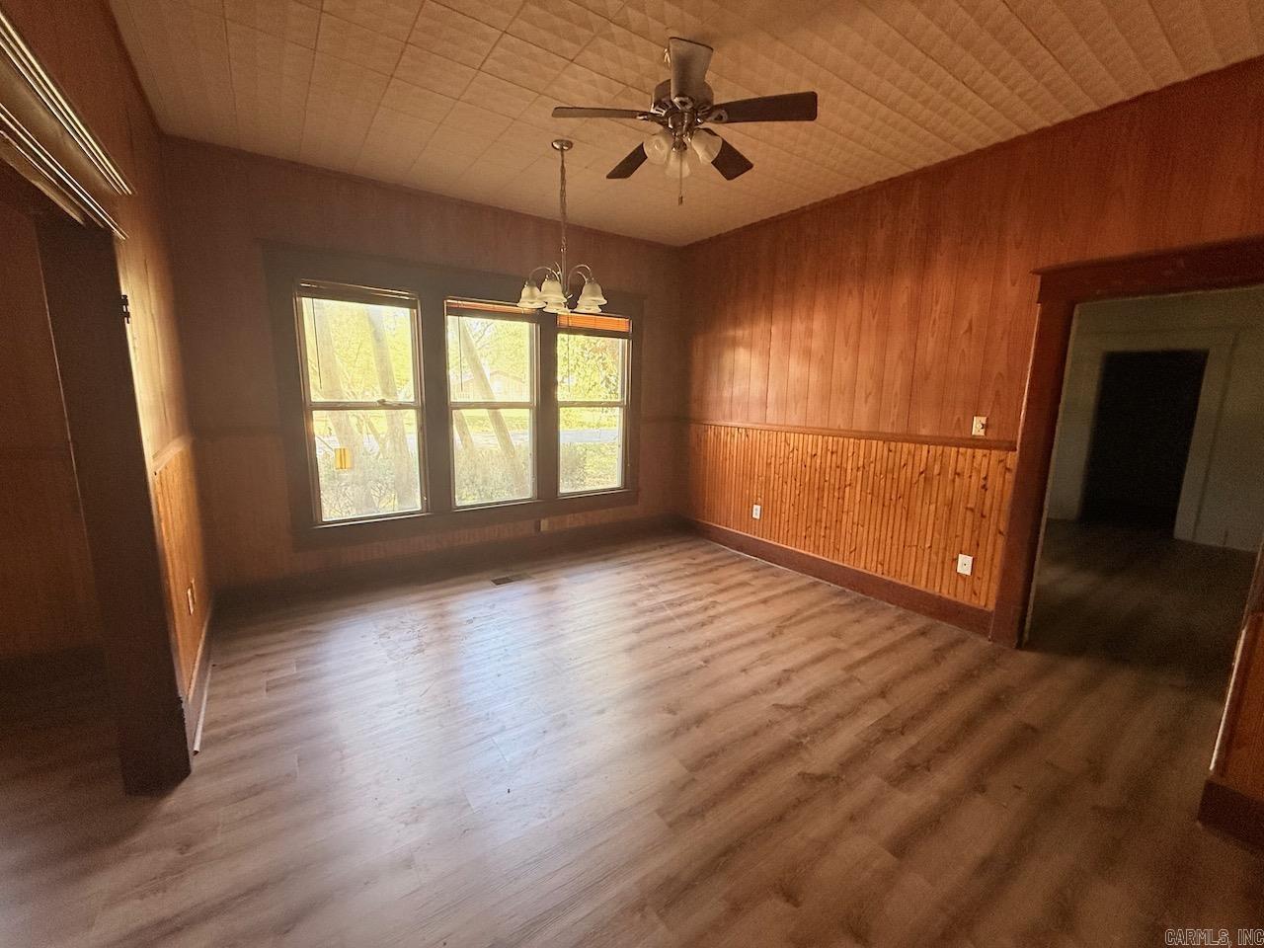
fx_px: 511
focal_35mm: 14
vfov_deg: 85.7
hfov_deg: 102.1
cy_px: 474
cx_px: 632
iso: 400
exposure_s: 1/80
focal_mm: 2.22
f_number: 2.2
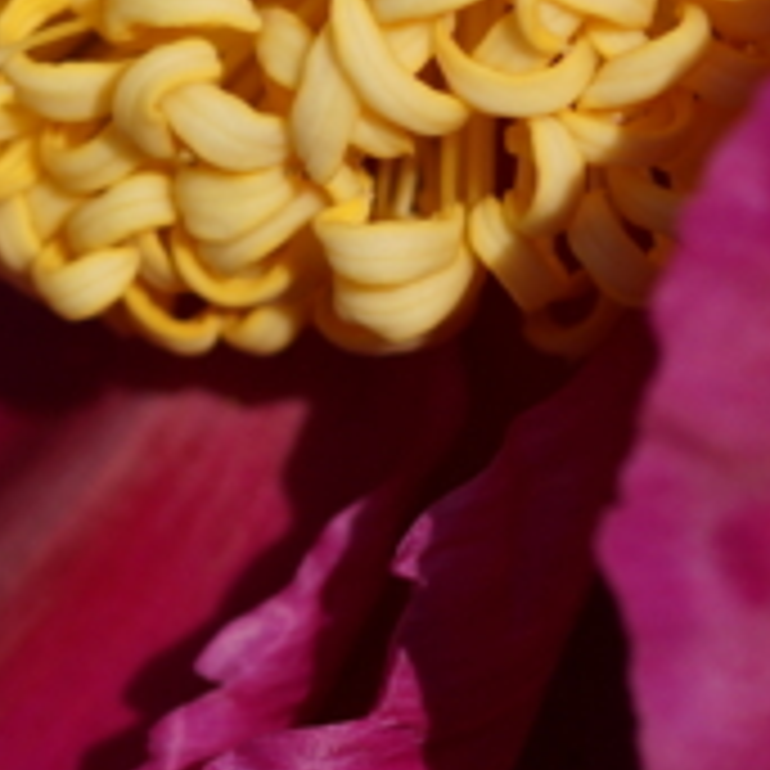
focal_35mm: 597
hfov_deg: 2.9
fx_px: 15024
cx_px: 144
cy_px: -408
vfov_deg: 2.9
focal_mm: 100
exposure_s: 1/1000
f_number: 5
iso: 100
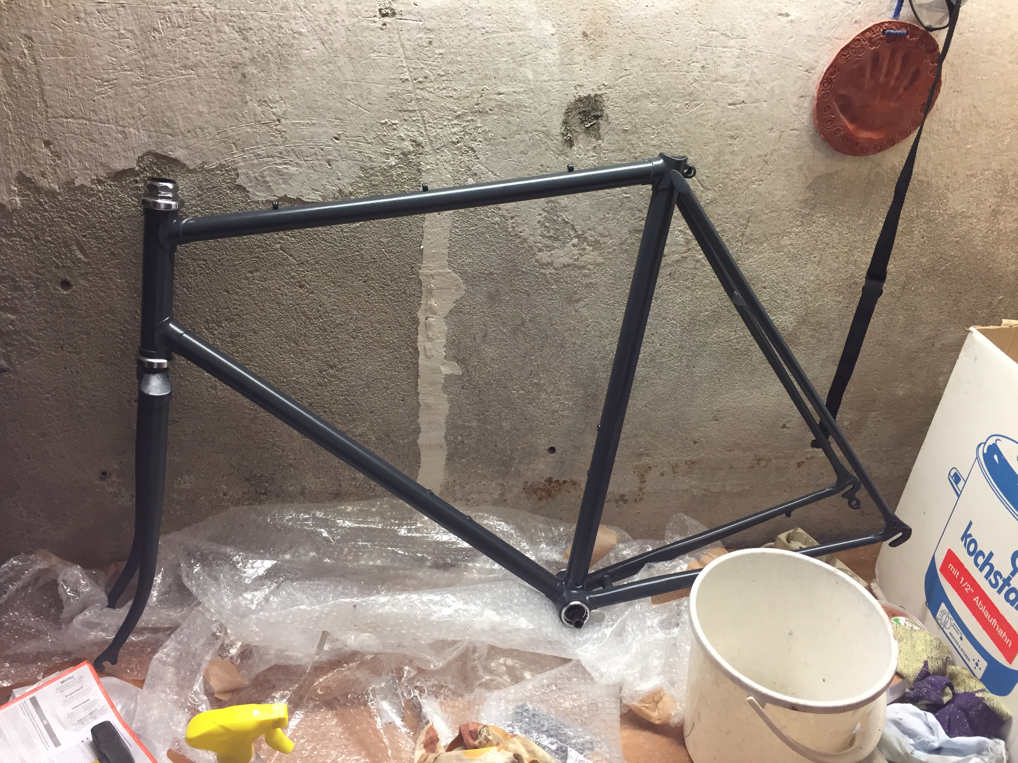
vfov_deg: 48.2
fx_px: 853
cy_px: 382
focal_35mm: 29
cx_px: 509
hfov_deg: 61.7
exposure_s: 1/33
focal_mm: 4.15
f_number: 2.2
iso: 80
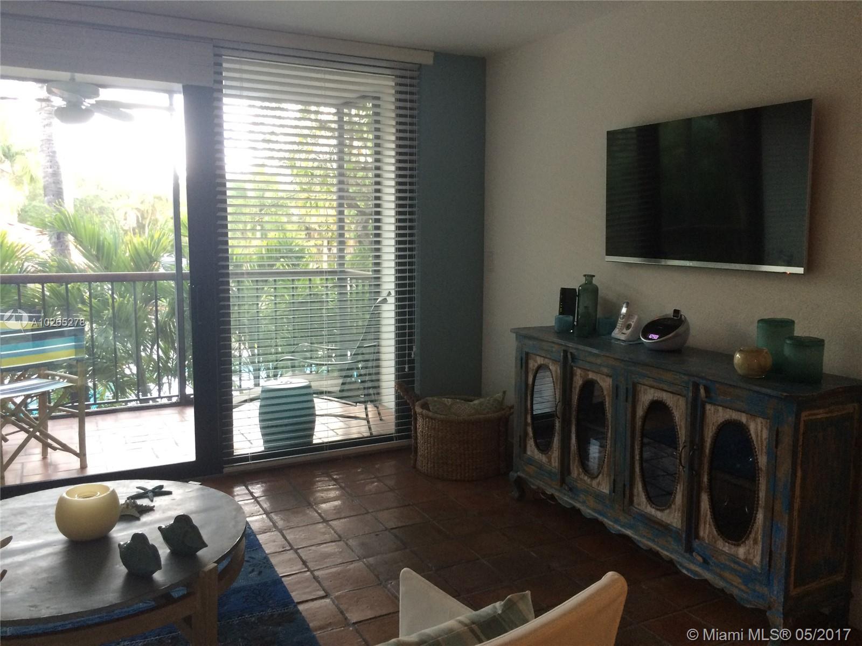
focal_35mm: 29
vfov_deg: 48.2
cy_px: 323
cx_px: 431
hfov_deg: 61.7
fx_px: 722
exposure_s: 1/30
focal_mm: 4.15
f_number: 2.2
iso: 125
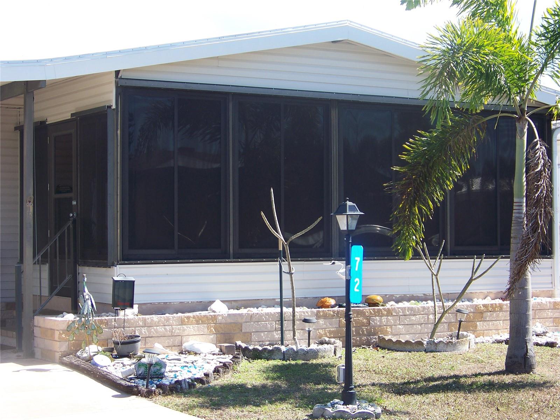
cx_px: 280
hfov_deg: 25.0
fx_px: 1262
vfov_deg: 18.9
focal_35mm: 78
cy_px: 210
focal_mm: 13.2
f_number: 3.2
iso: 64
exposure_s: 1/250
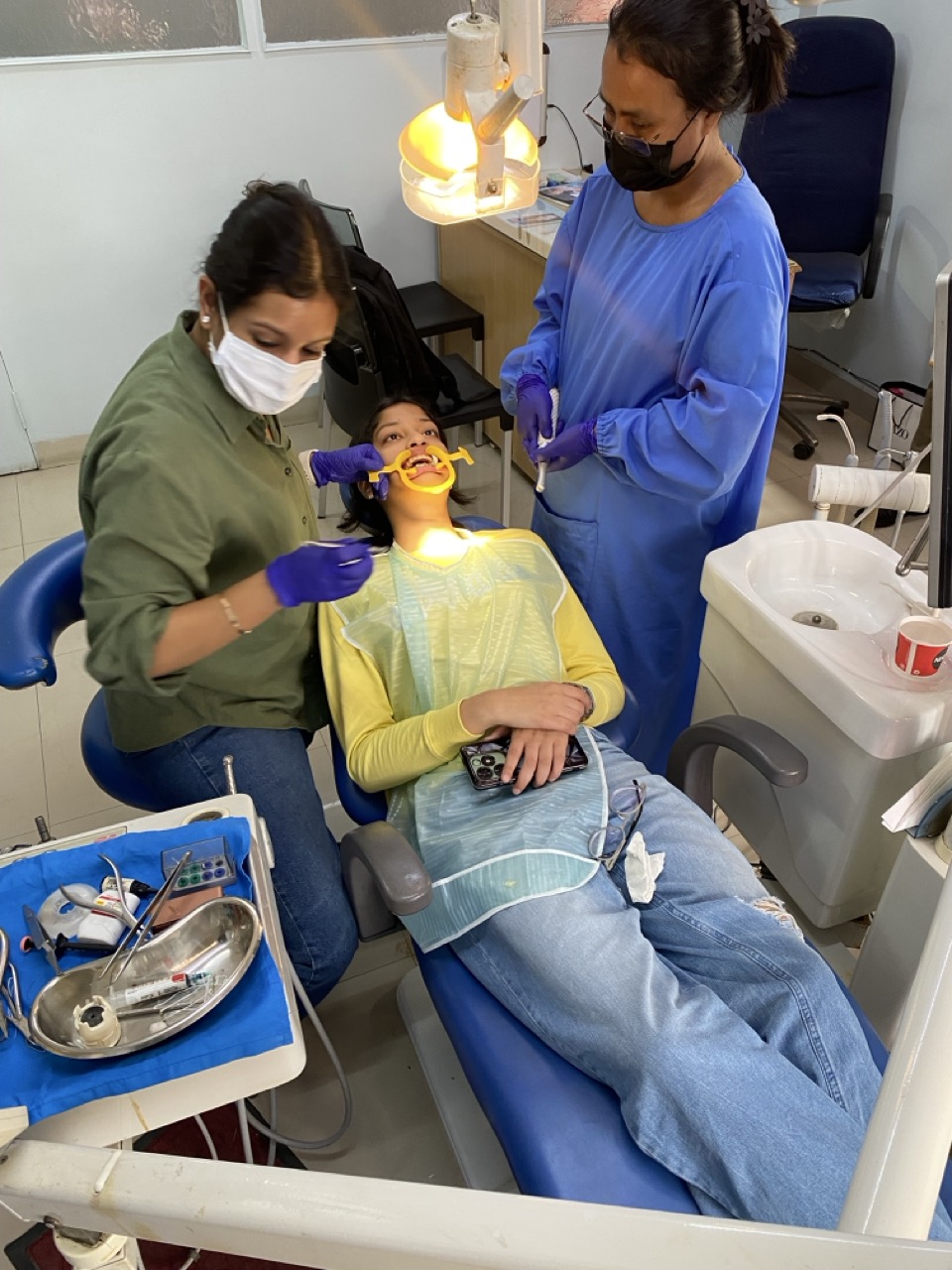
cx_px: 476
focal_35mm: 26
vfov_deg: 67.3
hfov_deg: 53.1
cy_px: 635
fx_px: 953
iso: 160
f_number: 1.8
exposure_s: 1/50
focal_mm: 4.25
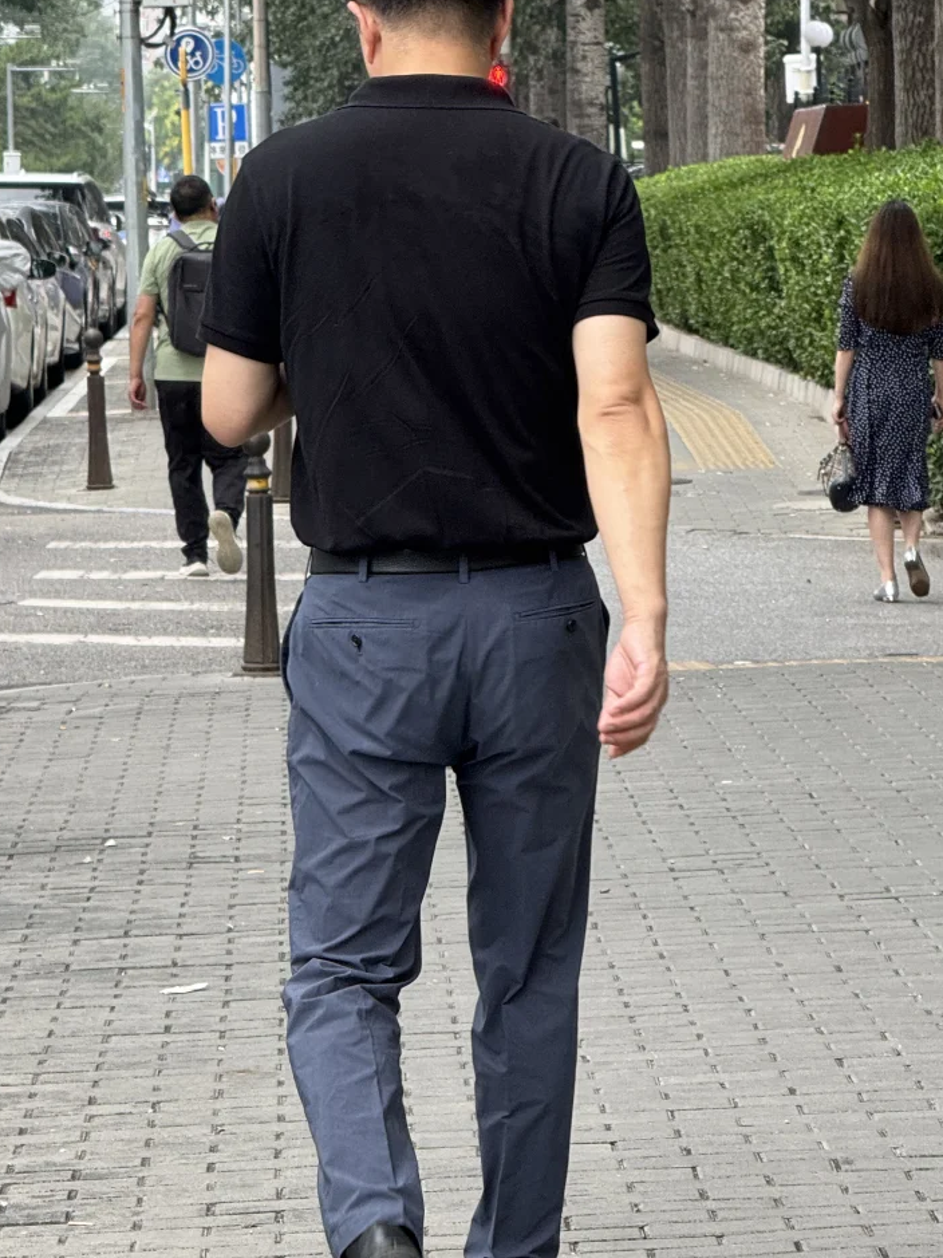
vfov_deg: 10.7
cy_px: 658
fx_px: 6685
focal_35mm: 184
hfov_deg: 8.1
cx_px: 500
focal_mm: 15.66
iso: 50
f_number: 2.8
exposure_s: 1/214
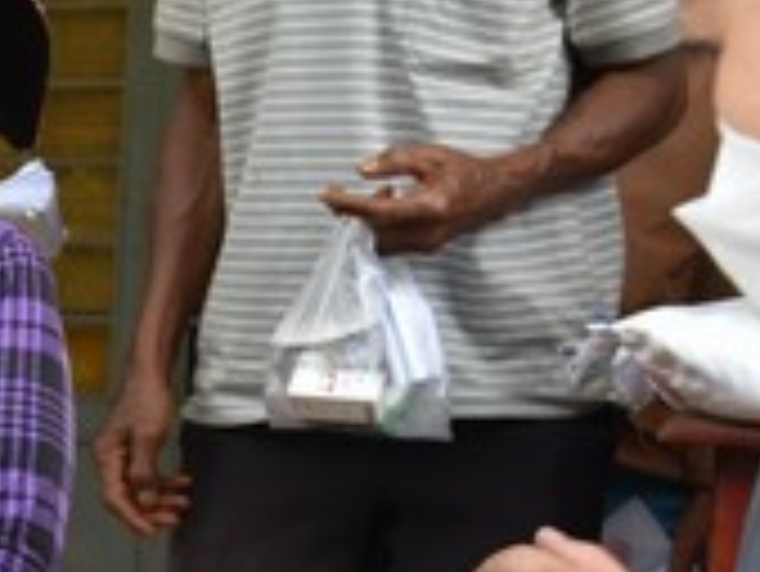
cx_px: -463
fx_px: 2768
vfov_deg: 11.8
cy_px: 383
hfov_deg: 14.3
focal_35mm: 126
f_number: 5.6
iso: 400
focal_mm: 34
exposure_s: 1/125
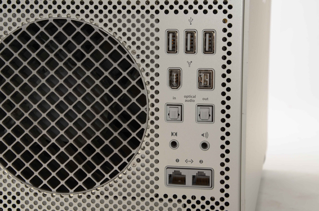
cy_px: 106
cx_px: 160
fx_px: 769
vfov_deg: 15.6
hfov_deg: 23.4
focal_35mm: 87
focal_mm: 58
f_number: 14
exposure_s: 1/160
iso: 200
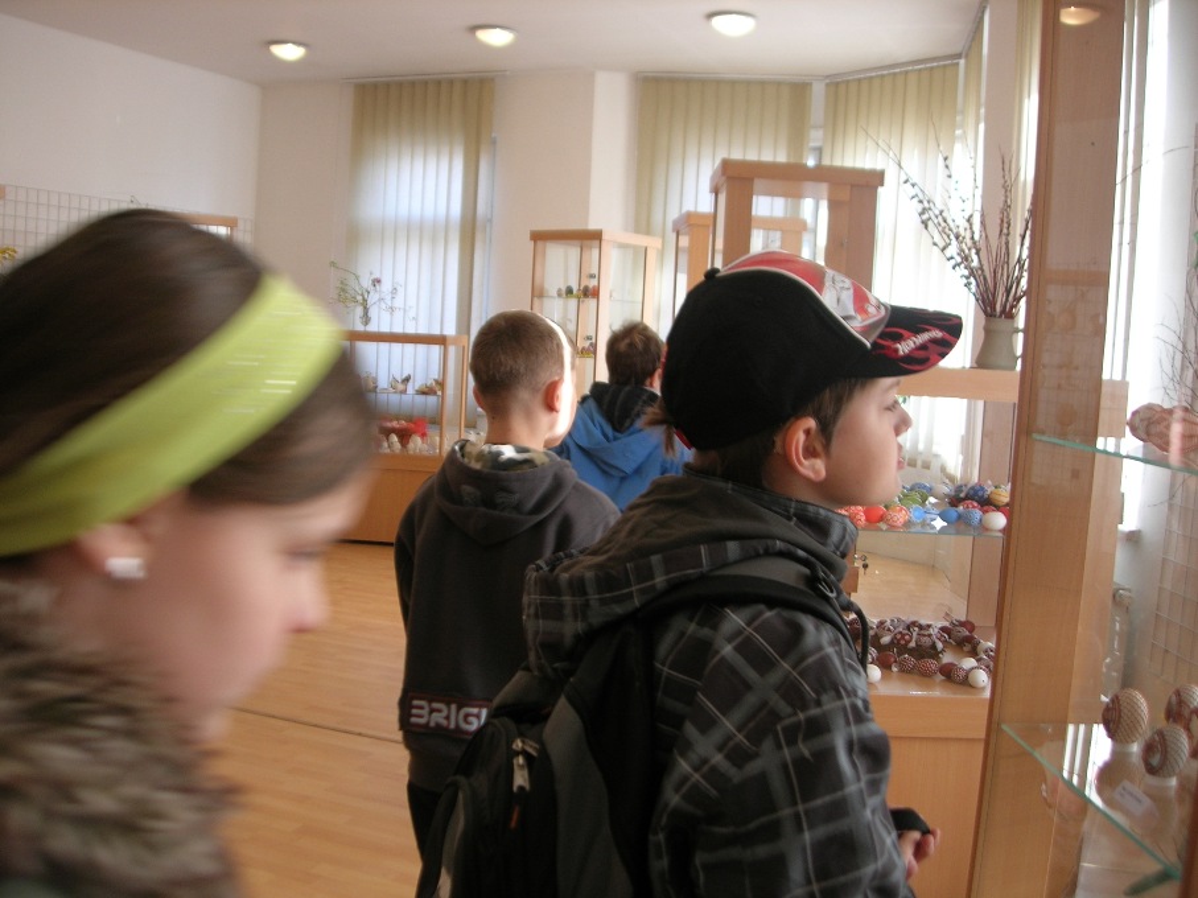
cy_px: 449
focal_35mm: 38
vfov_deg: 37.7
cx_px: 599
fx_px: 1315
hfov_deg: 49.0
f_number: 2.8
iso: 64
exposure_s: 1/42.6
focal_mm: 7.8
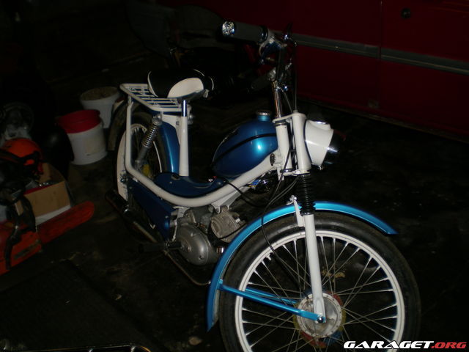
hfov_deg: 49.0
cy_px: 176
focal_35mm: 38
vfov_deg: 37.7
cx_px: 234
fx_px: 515
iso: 50
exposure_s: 1/60
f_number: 3.1
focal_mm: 6.3
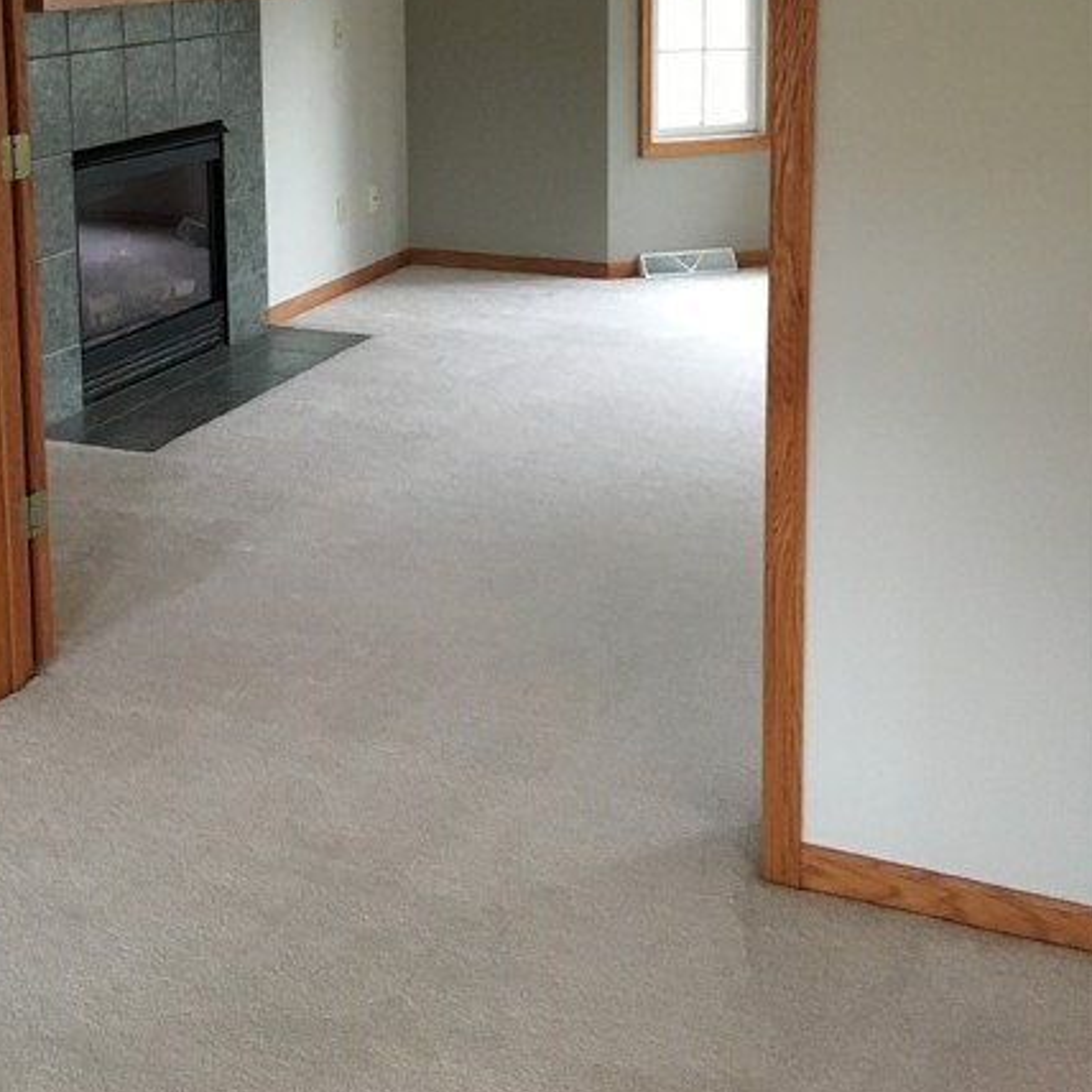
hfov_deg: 36.4
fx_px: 1642
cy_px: 168
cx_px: 373
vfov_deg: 35.2
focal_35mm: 46
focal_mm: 4.15
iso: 200
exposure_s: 1/30
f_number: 2.2
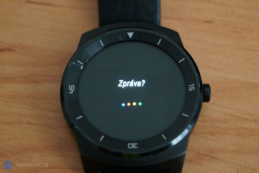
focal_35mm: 82
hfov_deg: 24.6
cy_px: 86
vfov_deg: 16.5
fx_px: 593
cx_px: 130
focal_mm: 55
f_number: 5.6
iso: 3200
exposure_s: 1/8
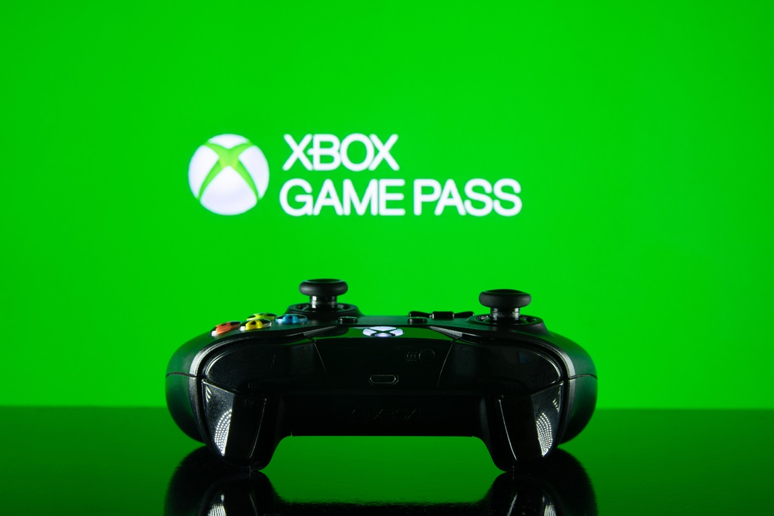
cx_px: 387
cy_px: 258
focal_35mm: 57
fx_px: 1225
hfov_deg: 35.1
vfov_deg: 23.8
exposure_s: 1
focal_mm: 38
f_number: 11
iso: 100
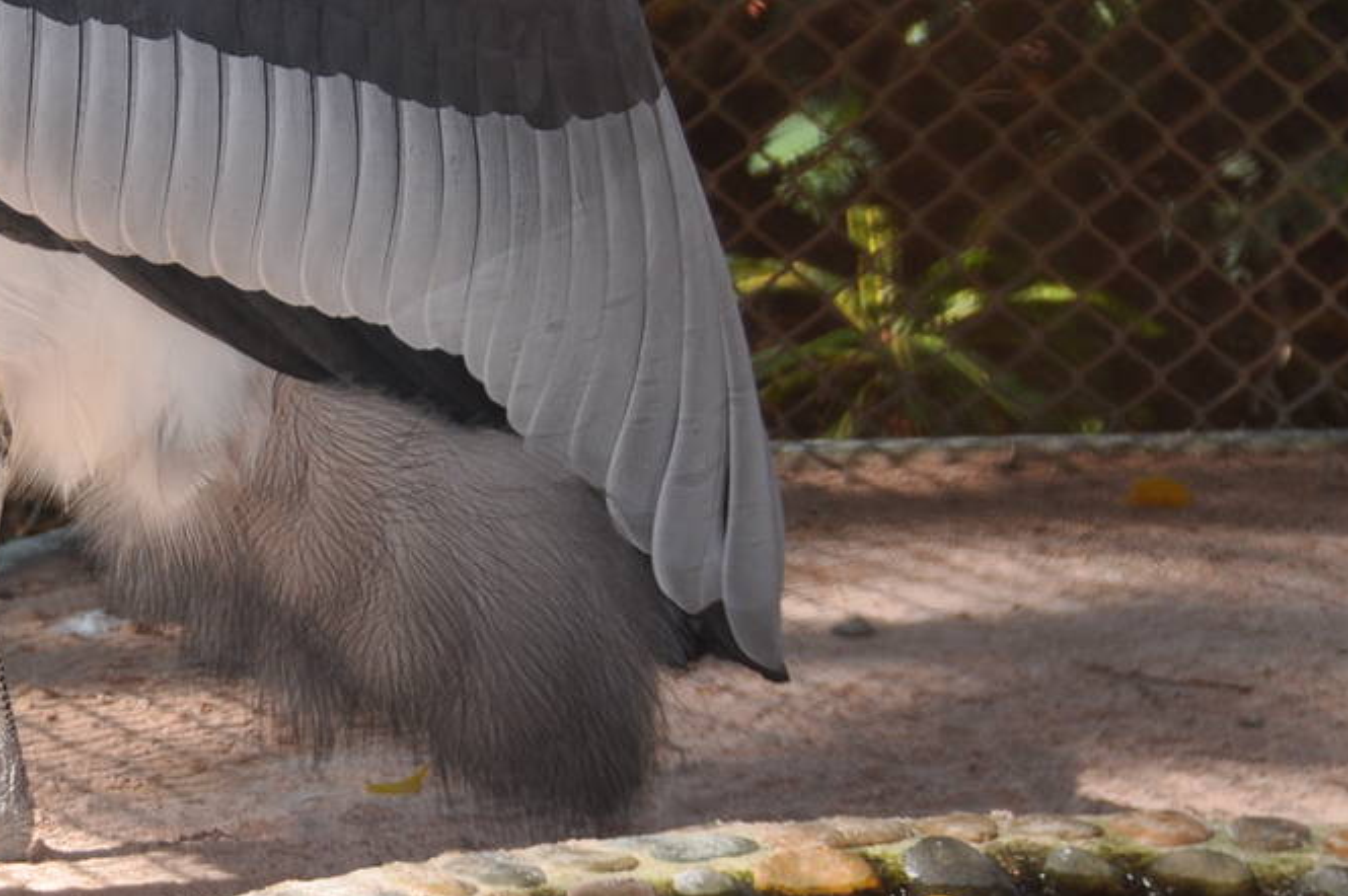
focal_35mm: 260
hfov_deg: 7.9
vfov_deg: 5.3
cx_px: -156
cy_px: 70
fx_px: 9726
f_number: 5.6
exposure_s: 1/200
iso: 220
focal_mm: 72
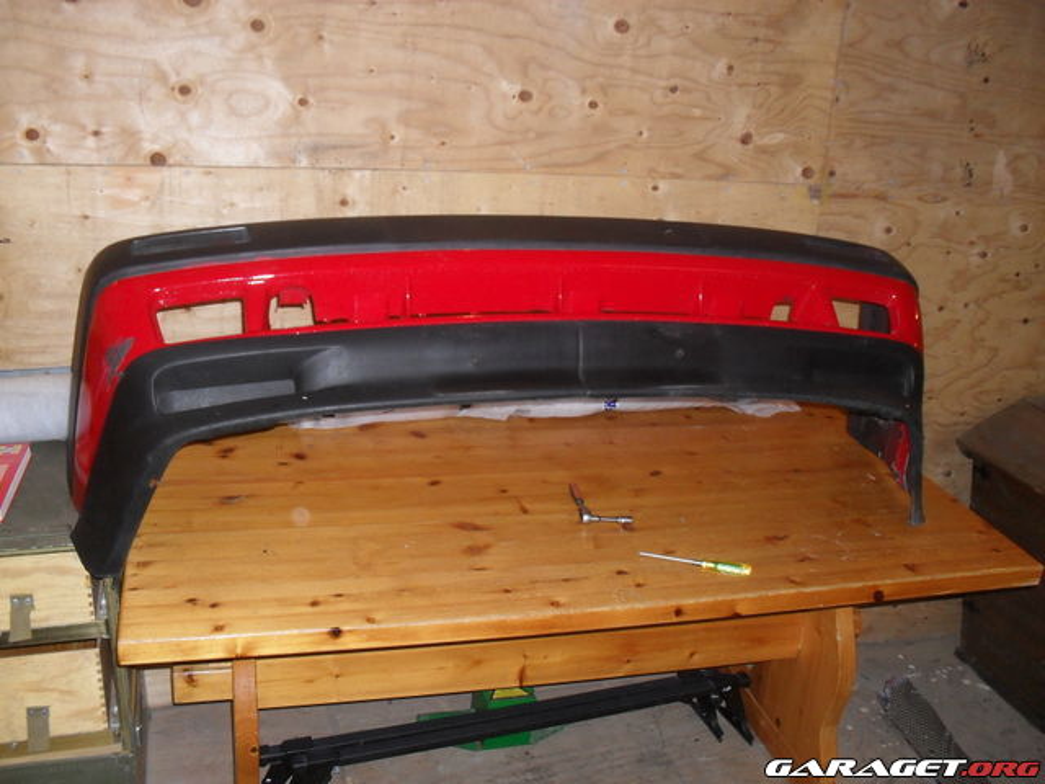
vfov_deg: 40.7
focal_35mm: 35
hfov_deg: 52.6
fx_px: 1057
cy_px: 392
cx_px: 522
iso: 200
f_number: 3.2
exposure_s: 1/45
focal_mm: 6.3
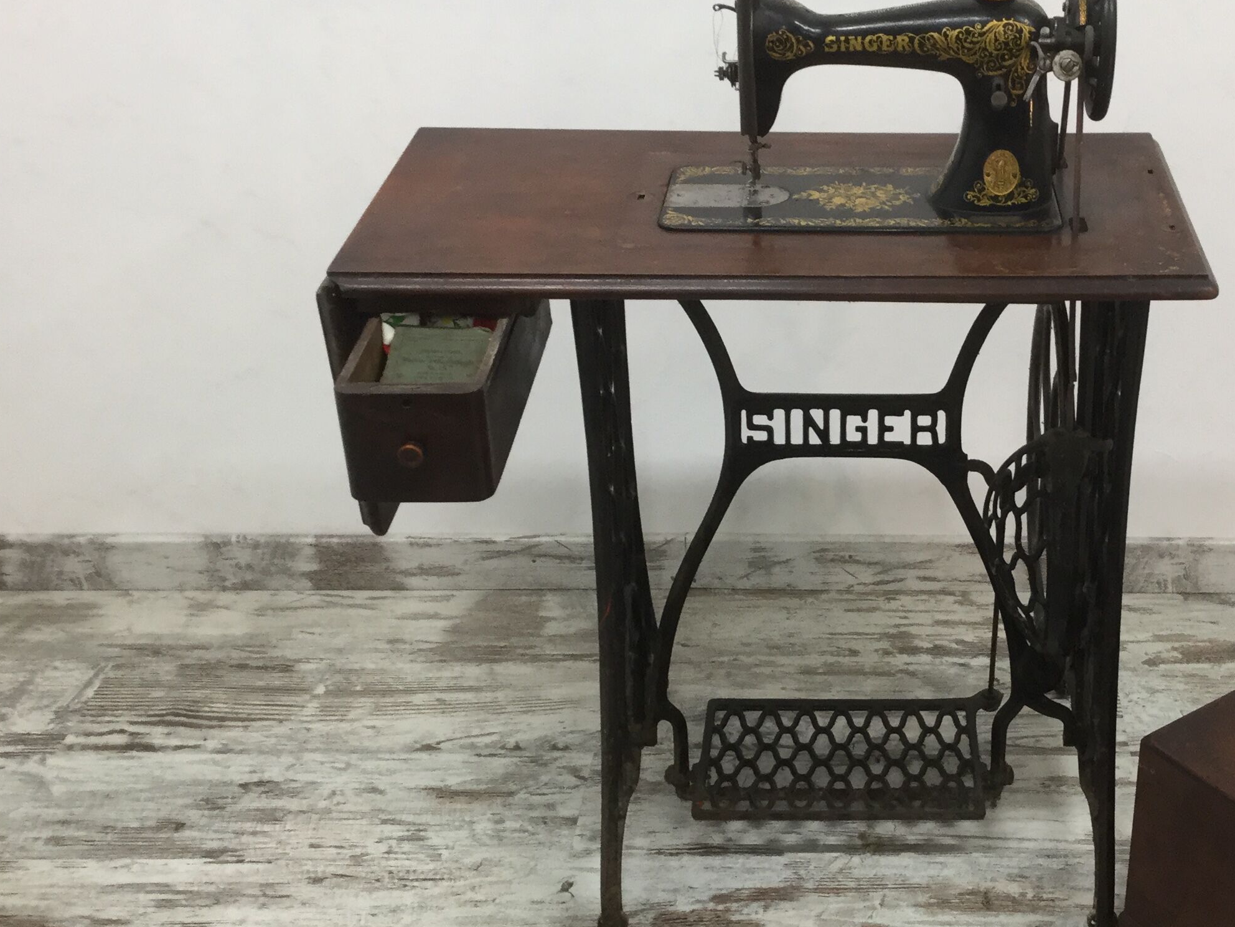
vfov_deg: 28.5
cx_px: 878
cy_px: 557
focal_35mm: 51
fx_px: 1820
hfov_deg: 36.9
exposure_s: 1/33
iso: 64
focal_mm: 3.3
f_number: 2.4
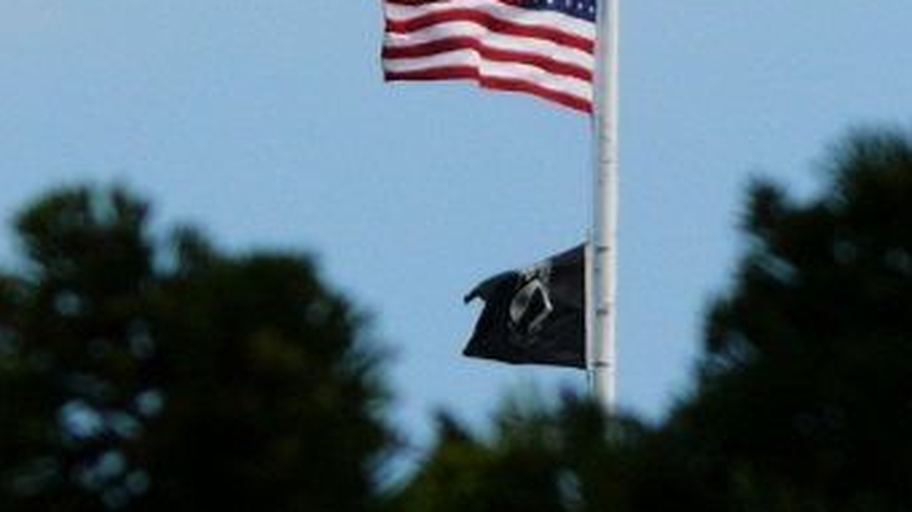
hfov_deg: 2.4
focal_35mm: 888
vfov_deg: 1.4
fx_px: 21467
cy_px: -113
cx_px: 555
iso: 100
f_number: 8
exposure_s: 1/500
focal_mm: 64.2
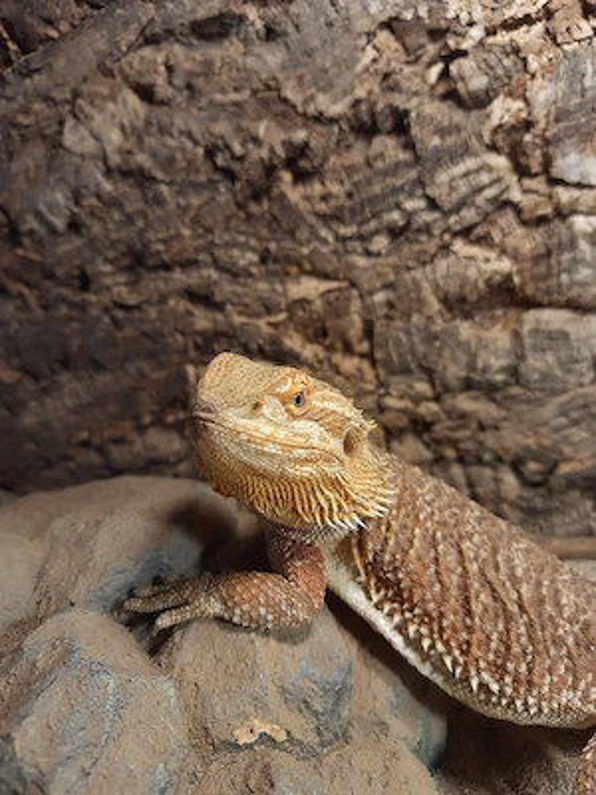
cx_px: 298
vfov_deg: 71.6
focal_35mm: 24
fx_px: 551
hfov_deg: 56.8
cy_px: 398
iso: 100
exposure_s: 1/50
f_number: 1.8
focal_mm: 5.23
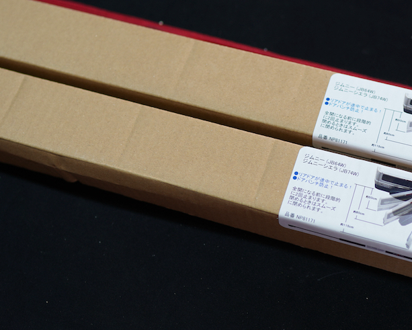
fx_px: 915
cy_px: 90
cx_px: 293
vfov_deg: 20.3
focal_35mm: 75
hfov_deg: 25.2
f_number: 2
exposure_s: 1/40
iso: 160
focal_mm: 35
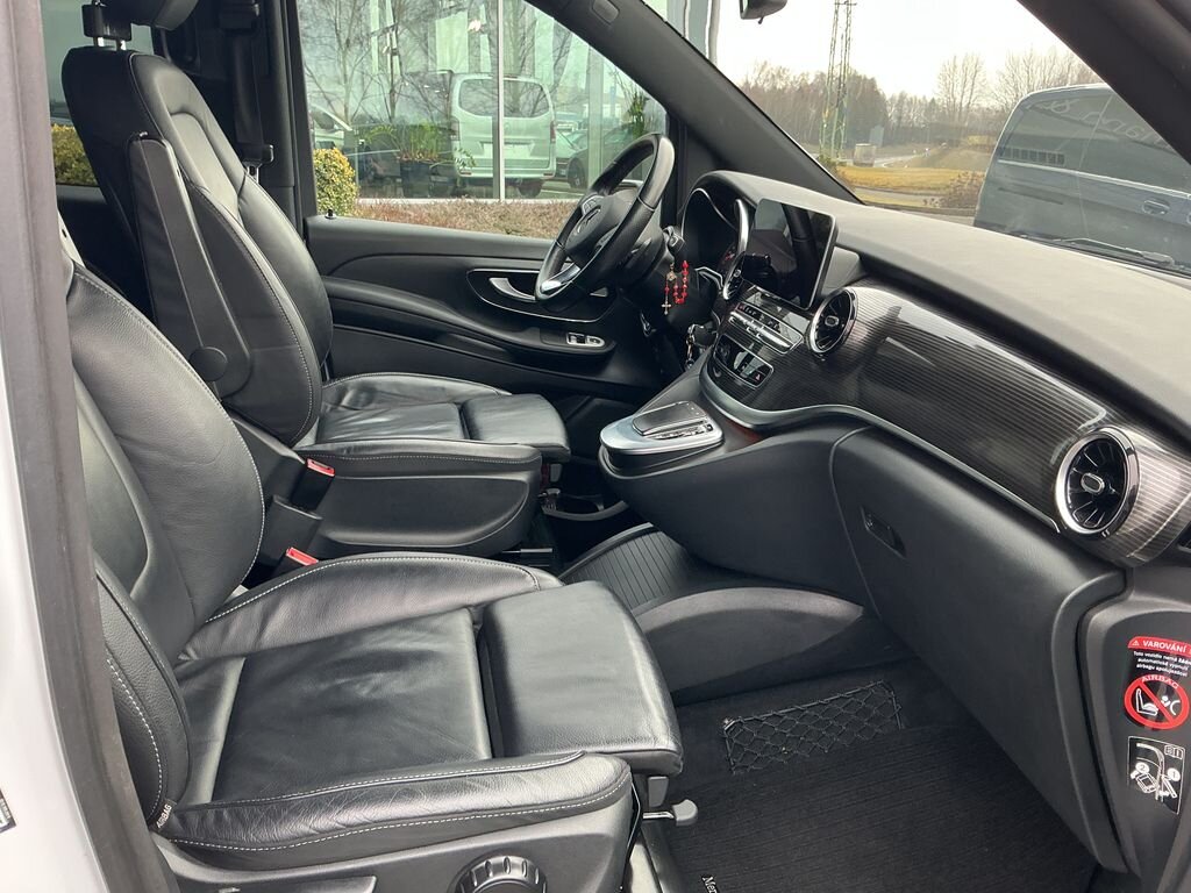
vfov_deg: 48.2
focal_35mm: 29
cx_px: 596
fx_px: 998
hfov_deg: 61.7
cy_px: 446
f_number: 1.8
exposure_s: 1/60
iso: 50
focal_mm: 3
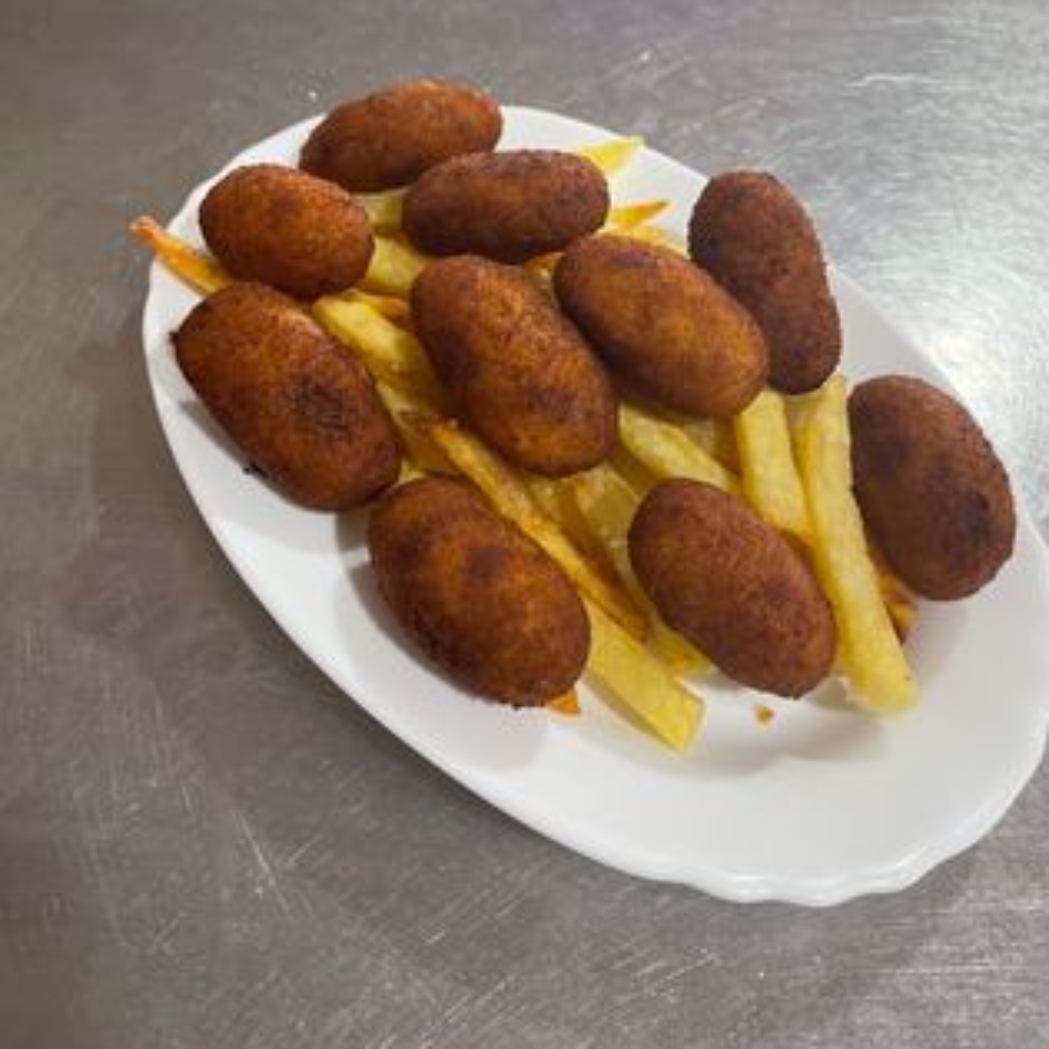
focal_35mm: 31
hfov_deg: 52.5
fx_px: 1063
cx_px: 524
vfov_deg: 52.1
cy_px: 405
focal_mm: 5.1
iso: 160
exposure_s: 1/50
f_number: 1.6
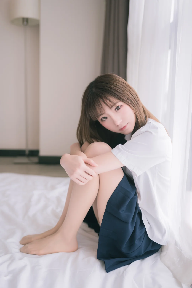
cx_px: 96
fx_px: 280
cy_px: 144
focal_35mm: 35
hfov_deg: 37.9
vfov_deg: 54.4
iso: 500
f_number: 1.8
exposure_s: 1/160
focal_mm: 35
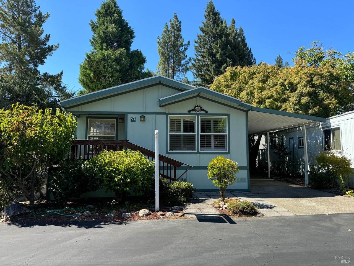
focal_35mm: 24
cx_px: 177
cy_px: 133
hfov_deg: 71.6
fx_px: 245
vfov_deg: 56.8
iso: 80
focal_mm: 6.76
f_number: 1.78
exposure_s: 1/1524
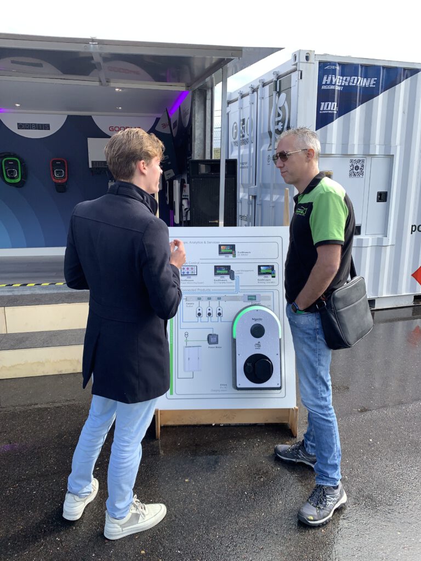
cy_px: 280
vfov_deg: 67.3
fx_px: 422
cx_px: 210
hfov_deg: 53.1
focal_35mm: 26
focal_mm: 4.25
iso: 25
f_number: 1.8
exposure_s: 1/507
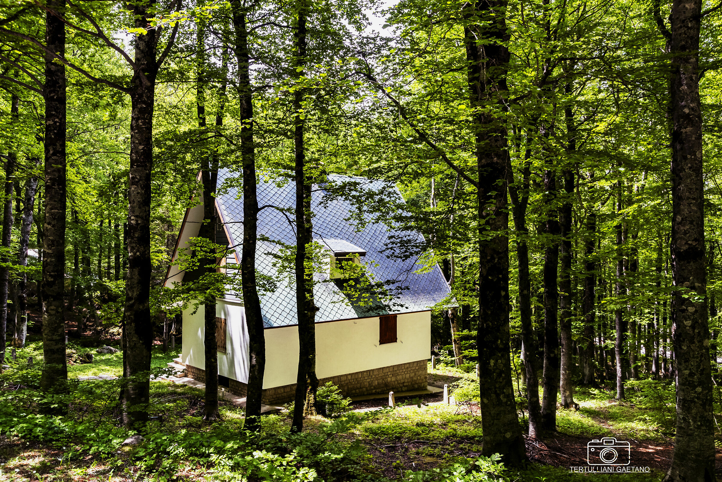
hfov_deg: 58.7
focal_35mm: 32
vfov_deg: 41.1
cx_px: 361
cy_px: 241
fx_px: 642
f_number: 11
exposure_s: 1/400
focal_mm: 32
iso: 1600
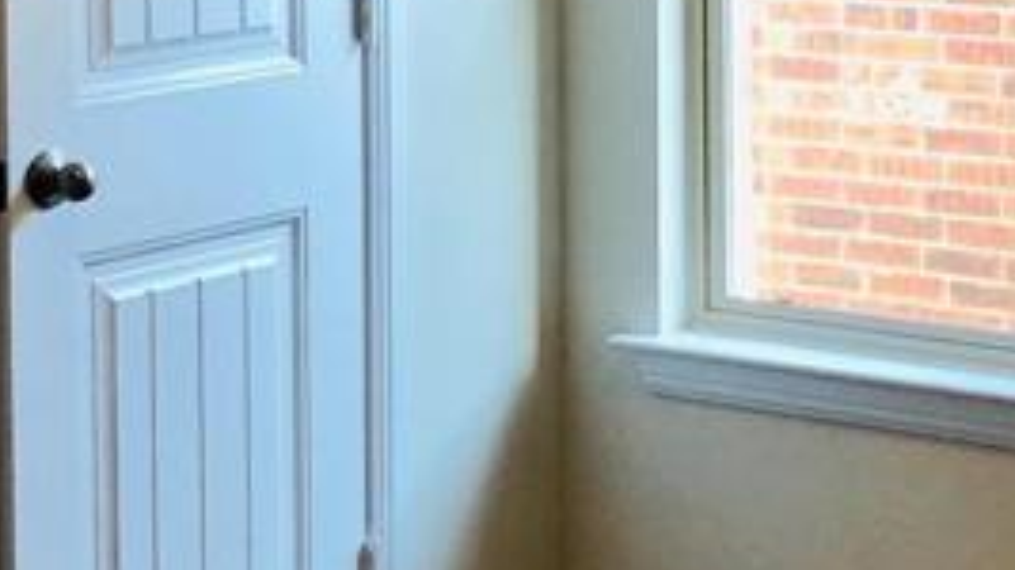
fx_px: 3148
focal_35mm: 117
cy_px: -118
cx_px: 783
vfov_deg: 10.2
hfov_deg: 18.2
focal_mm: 3.99
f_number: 1.8
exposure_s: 1/30
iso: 32
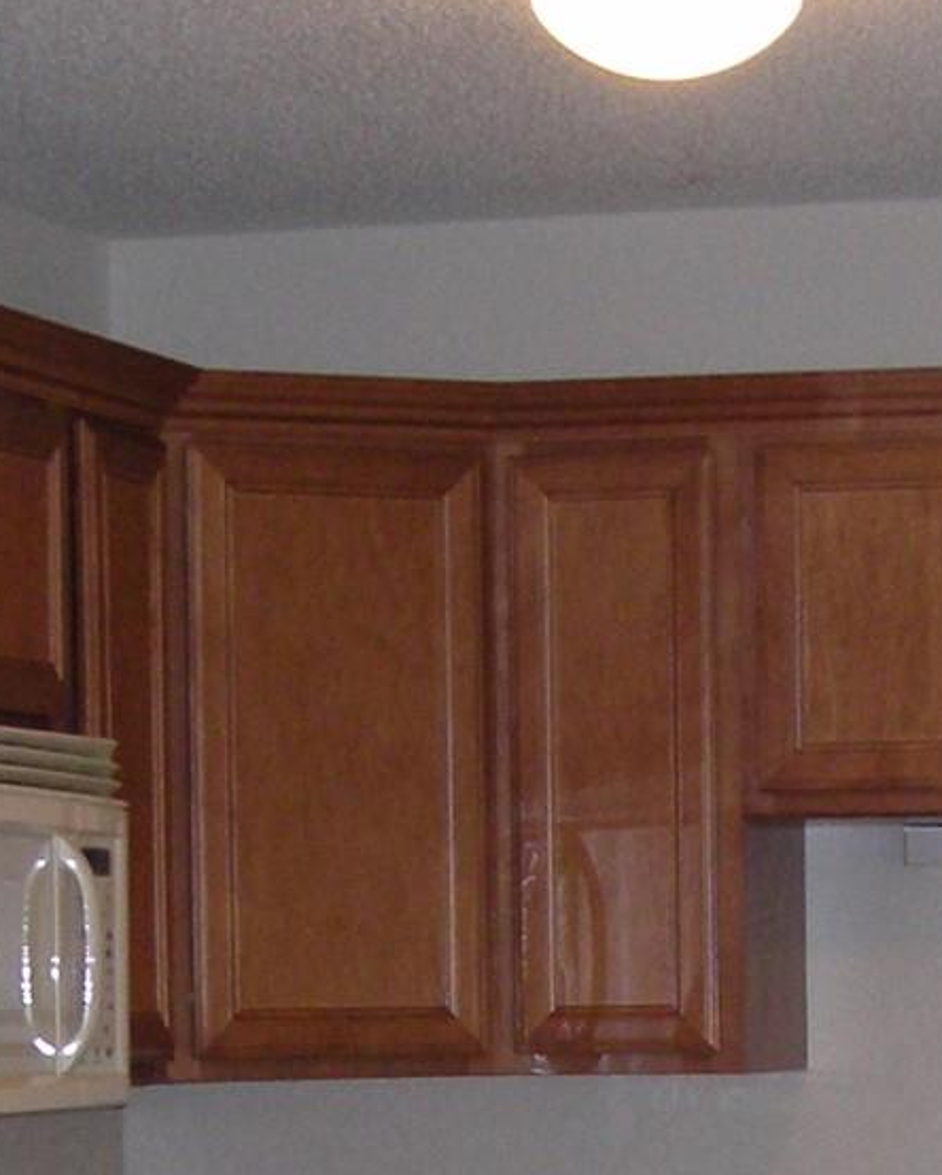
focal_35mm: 137
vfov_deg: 13.5
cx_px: 836
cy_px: 1586
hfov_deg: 11.2
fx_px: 4769
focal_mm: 6.3
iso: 171
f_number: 3.2
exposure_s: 1/60
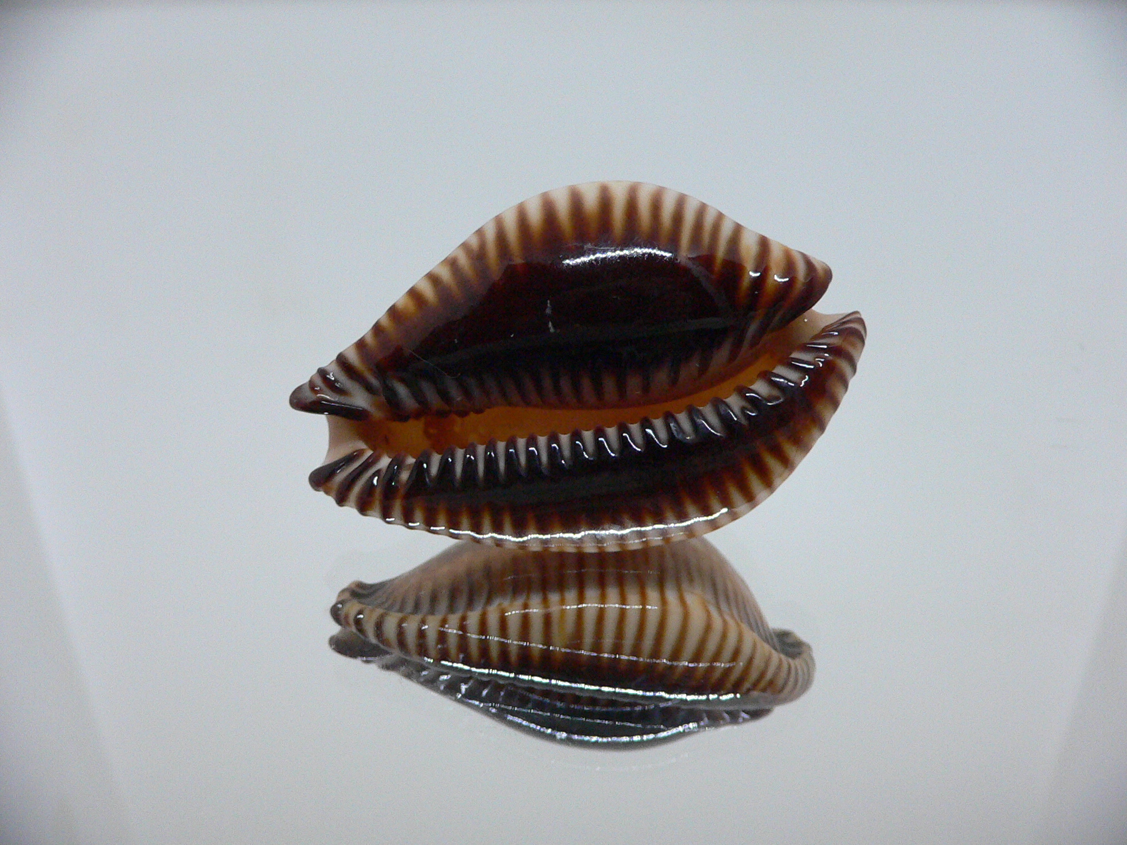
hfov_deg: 52.6
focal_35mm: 35
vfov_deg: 40.7
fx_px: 1140
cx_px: 564
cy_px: 422
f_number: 2.8
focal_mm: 4.6
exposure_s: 1/50
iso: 200
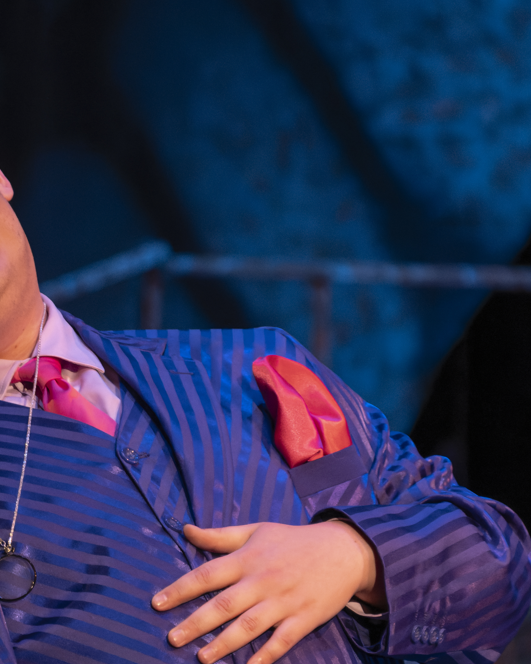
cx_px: -40
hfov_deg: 3.1
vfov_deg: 3.8
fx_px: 9902
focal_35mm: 504
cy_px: 522
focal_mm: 128
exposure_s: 1/250
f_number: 4.4
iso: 5000
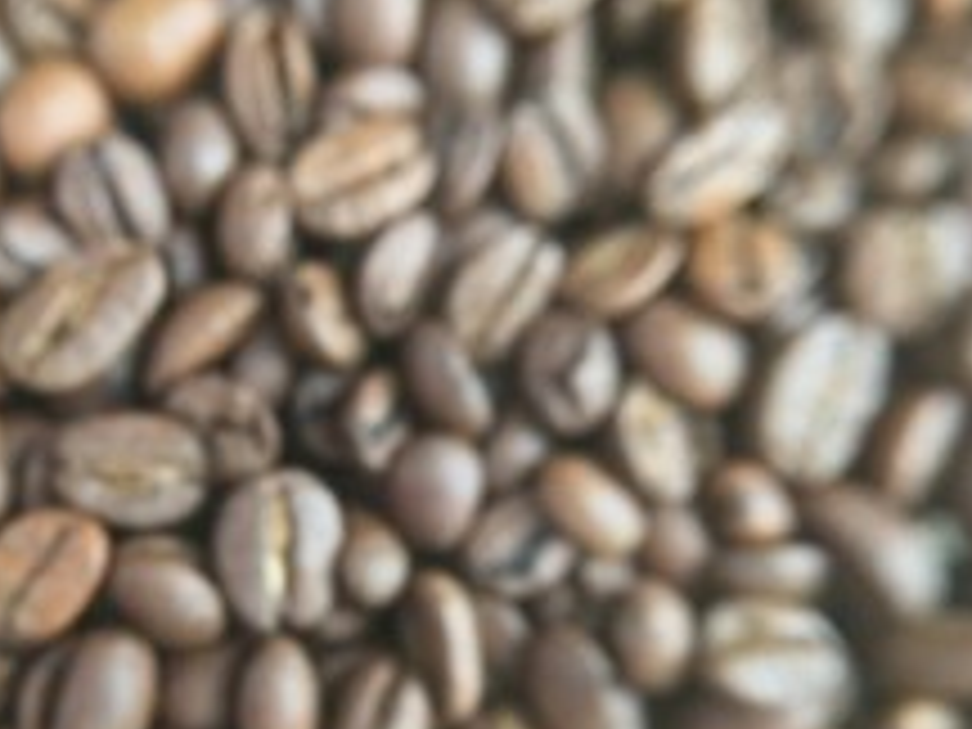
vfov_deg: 30.5
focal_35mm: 47
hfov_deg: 39.1
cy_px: 511
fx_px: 1320
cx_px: 220
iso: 200
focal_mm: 4.15
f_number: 2.2
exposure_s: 1/17
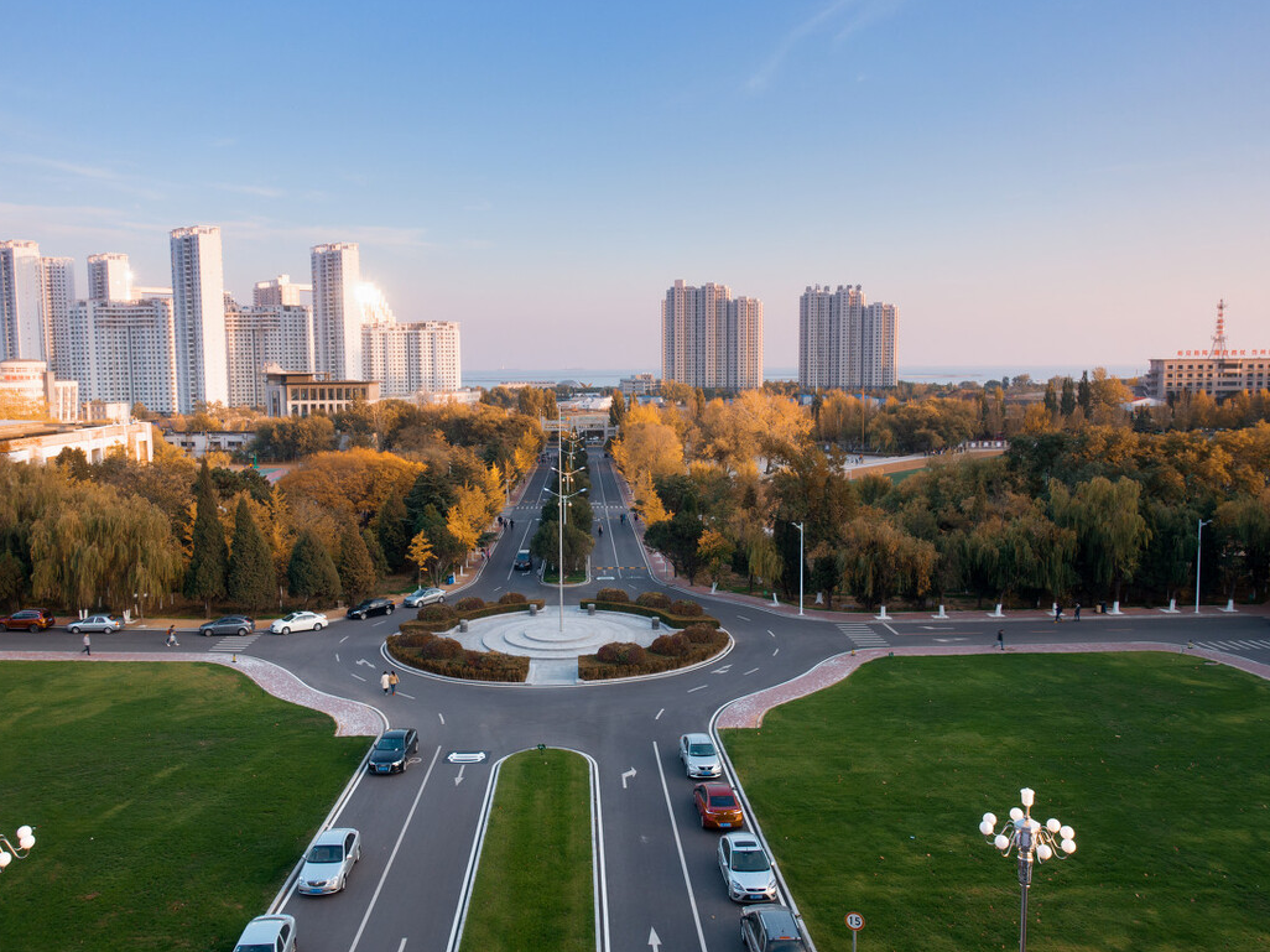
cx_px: 597
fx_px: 990
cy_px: 469
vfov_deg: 51.3
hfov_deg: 65.3
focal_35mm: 27
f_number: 8
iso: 125
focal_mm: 8.8
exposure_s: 1/10
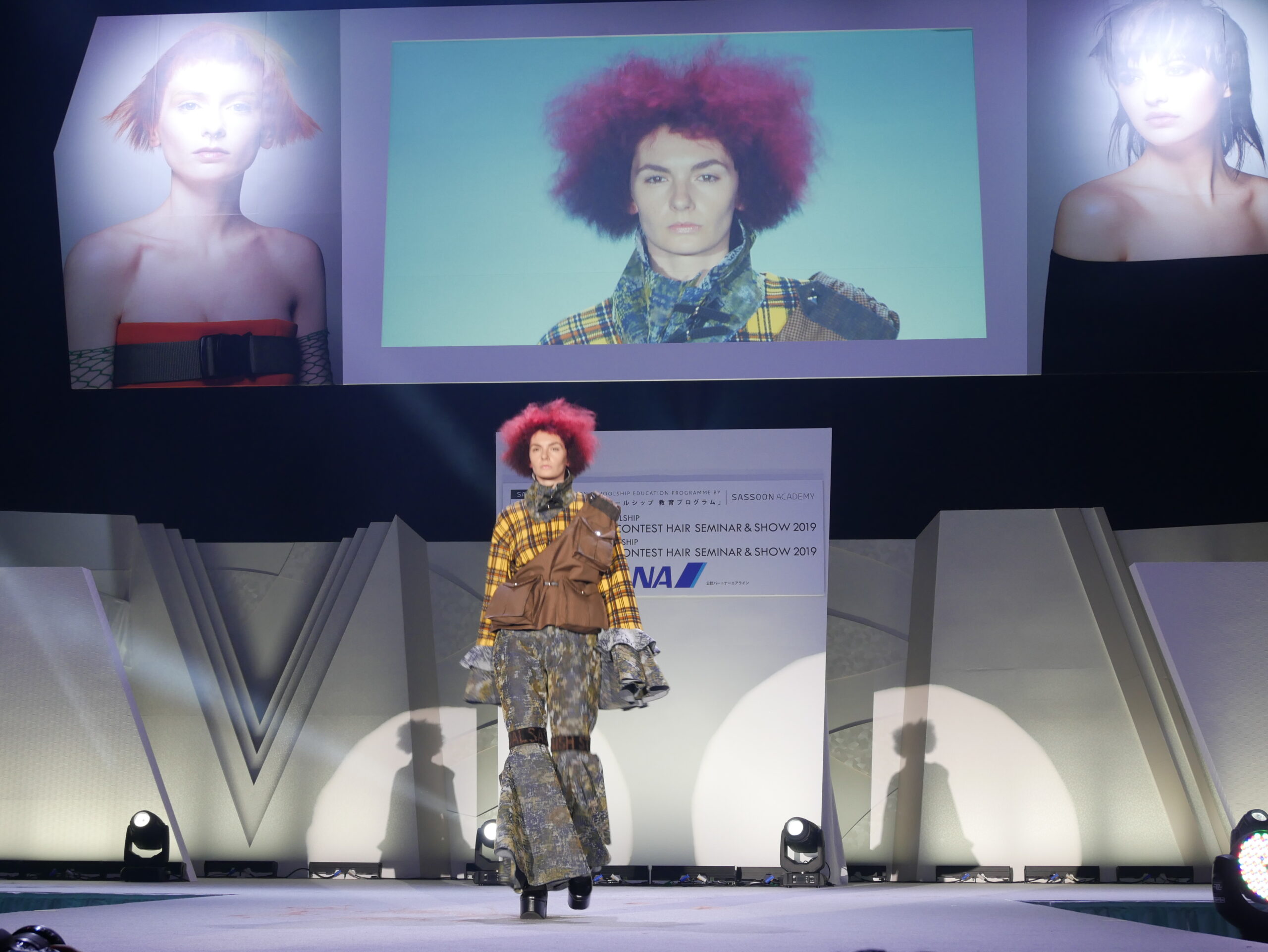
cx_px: 634
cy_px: 476
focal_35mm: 50
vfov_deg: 29.1
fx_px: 1832
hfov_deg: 38.2
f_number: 5.1
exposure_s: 1/60
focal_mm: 25
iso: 500
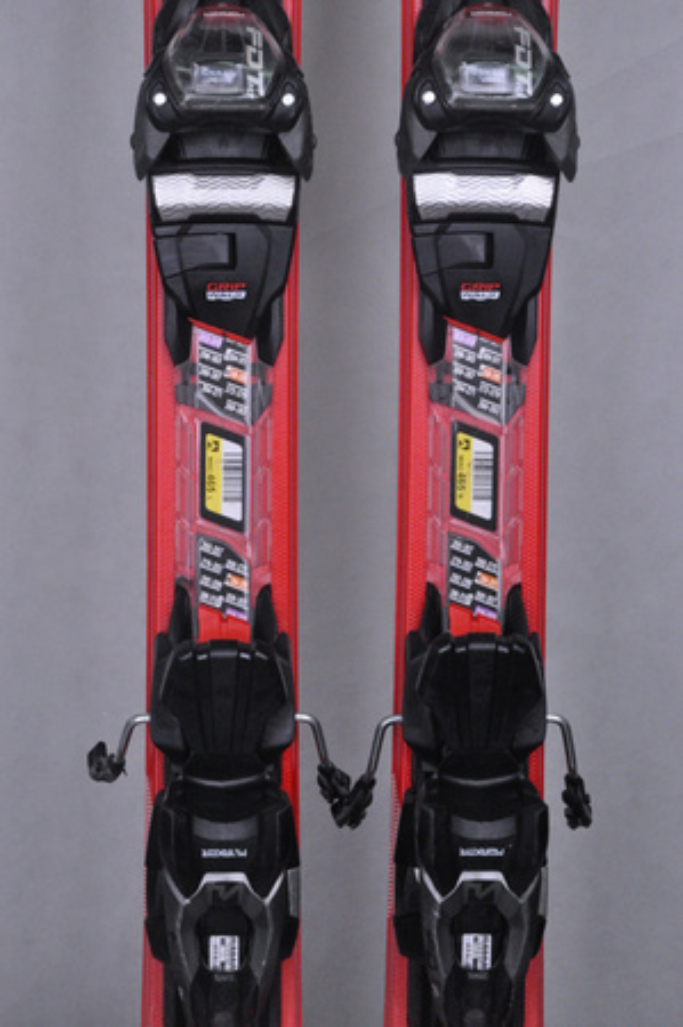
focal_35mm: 120
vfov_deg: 17.1
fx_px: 3423
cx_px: 342
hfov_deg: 11.4
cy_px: 514
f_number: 9.5
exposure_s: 1/125
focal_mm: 80
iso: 3200
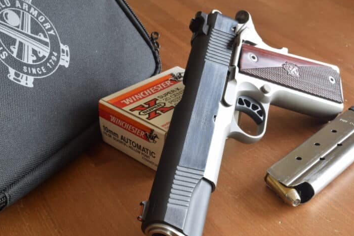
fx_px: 586
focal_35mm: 60
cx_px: 182
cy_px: 124
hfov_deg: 33.6
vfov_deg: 22.8
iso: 400
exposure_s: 1/3
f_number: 18
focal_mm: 35
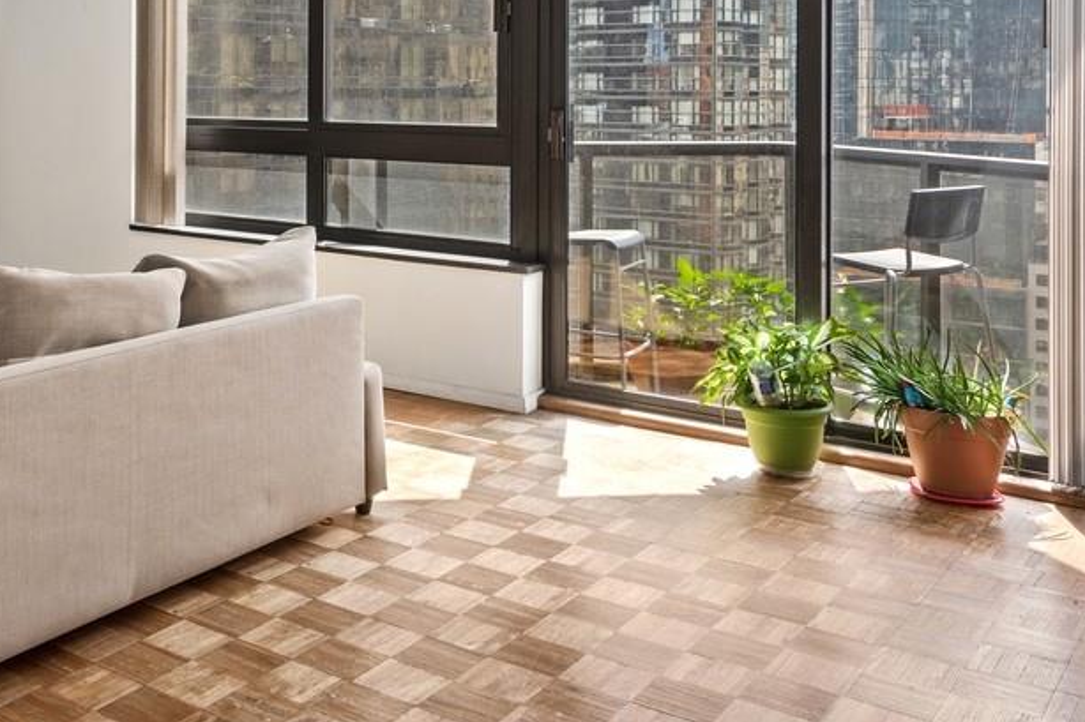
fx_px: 1296
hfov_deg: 41.9
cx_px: 117
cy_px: 115
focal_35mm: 43
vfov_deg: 30.2
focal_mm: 16
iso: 200
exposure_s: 1/10
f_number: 11
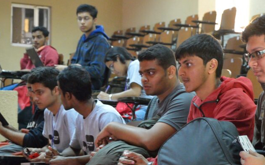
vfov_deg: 12.4
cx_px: 188
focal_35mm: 105
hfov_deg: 19.7
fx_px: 758
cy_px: 132
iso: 3200
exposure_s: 1/30
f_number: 4.8
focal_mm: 42
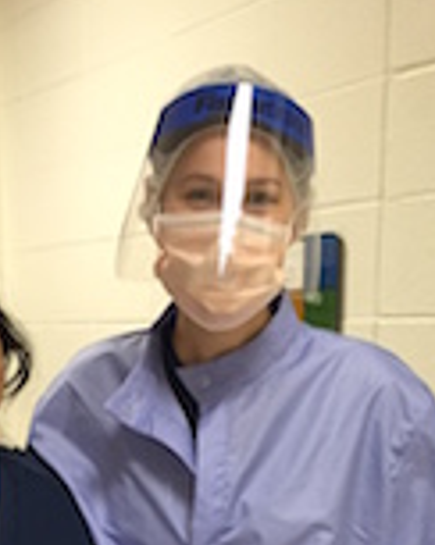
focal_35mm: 74
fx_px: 1193
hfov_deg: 20.6
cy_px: 663
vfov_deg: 23.4
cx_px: 128
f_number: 2.2
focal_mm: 4.15
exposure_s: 1/30
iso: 125
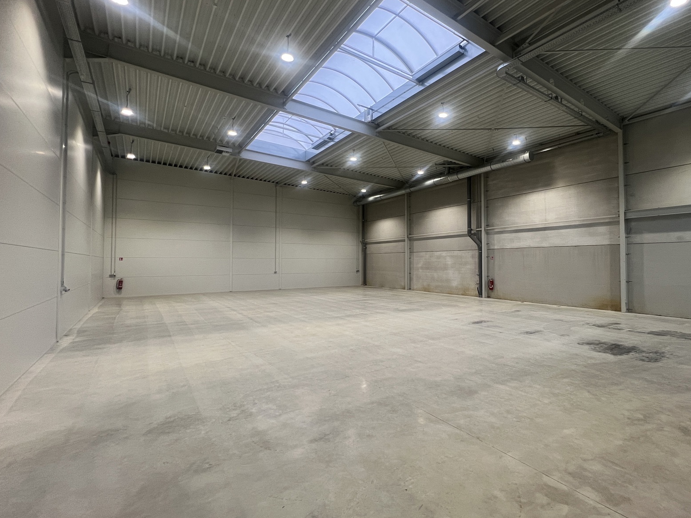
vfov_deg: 78.1
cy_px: 256
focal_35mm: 16
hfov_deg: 93.6
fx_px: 319
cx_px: 405
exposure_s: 1/100
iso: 160
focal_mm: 1.57
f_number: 1.8
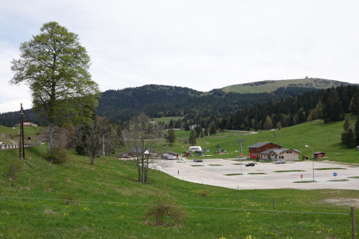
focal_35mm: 41
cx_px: 180
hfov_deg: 47.4
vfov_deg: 32.6
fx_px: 409
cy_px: 120
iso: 125
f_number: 5.6
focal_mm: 15.28
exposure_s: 1/400
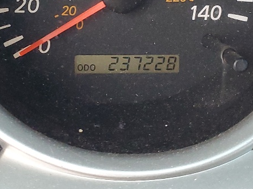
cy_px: 1
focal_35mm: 94
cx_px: 122
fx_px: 687
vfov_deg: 15.4
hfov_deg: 20.9
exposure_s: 1/60.2
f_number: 1.5
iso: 280
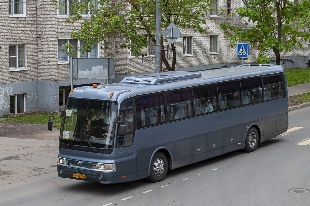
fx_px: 555
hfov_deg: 31.2
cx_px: 151
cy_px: 90
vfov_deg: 21.0
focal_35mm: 65
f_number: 7.1
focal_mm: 35
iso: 640
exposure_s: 1/500
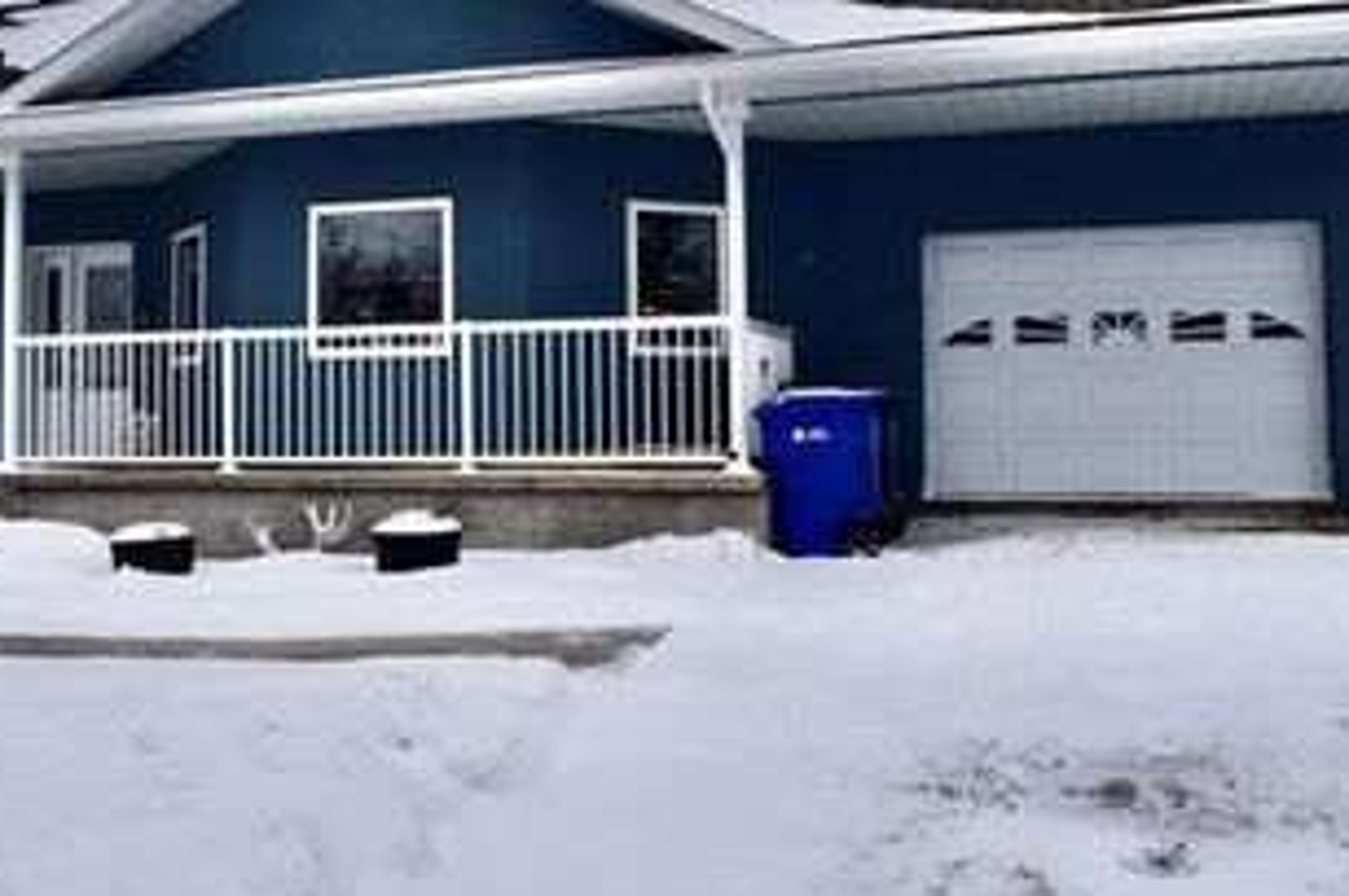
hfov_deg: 43.8
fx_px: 1647
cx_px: 435
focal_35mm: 44
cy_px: 310
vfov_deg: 30.3
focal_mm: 18
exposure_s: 1/500
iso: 320
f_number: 11
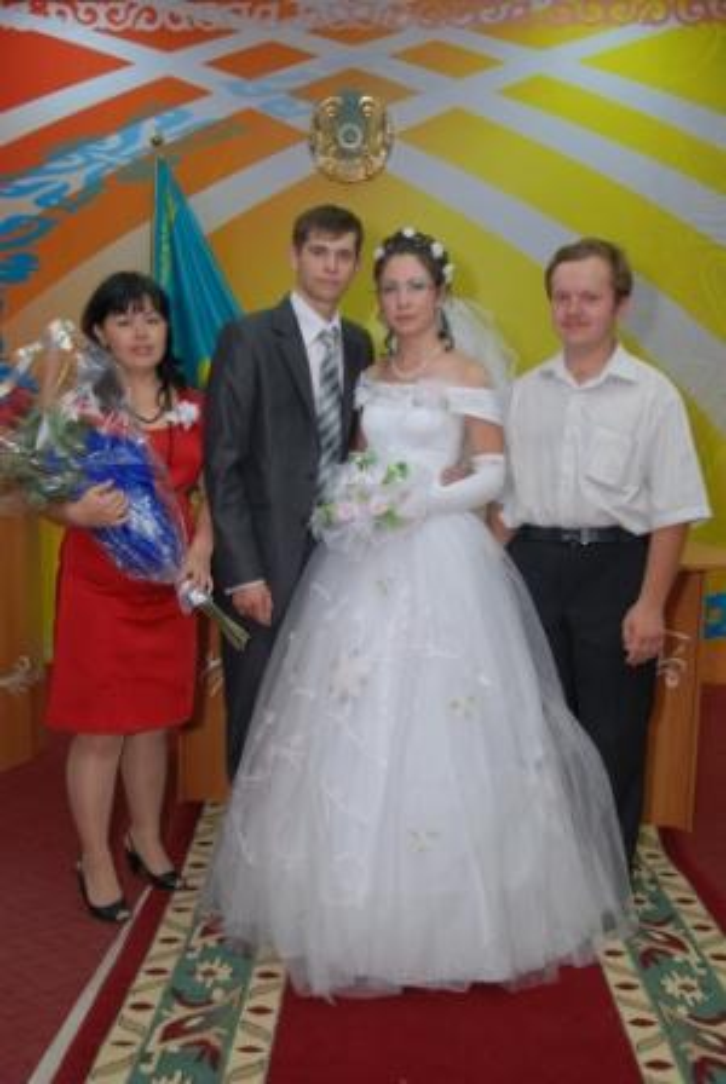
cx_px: 363
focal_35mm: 39
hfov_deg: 34.3
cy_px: 542
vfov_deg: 49.5
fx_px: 1176
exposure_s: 1/60
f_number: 4
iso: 250
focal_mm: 26
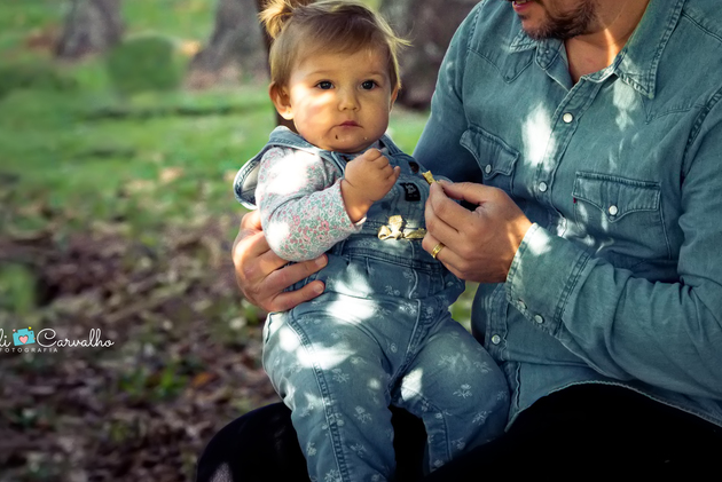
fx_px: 4776
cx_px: 464
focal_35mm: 238
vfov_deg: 5.8
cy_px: 60
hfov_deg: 8.6
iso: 2000
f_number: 8
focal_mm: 125
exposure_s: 1/200
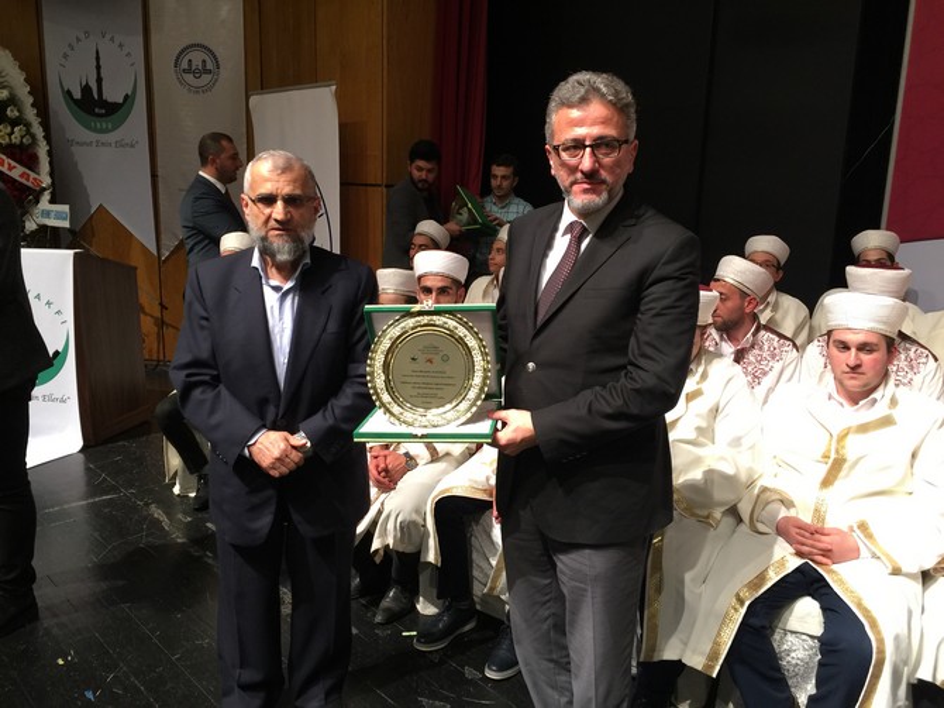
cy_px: 354
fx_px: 791
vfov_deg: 48.2
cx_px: 472
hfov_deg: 61.7
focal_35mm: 29
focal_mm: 4.15
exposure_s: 1/17
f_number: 2.2
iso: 64
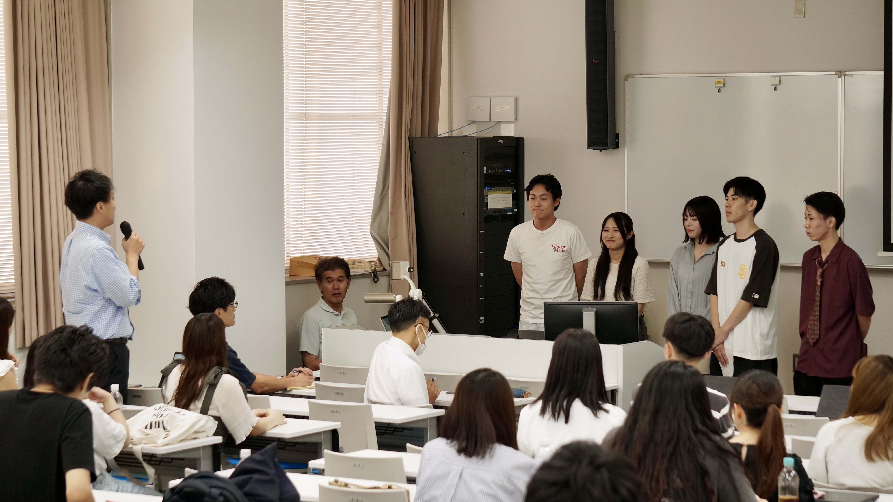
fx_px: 2321
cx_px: 449
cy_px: 253
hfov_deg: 21.8
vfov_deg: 12.4
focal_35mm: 98
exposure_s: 1/100
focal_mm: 62
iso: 640
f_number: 4.5
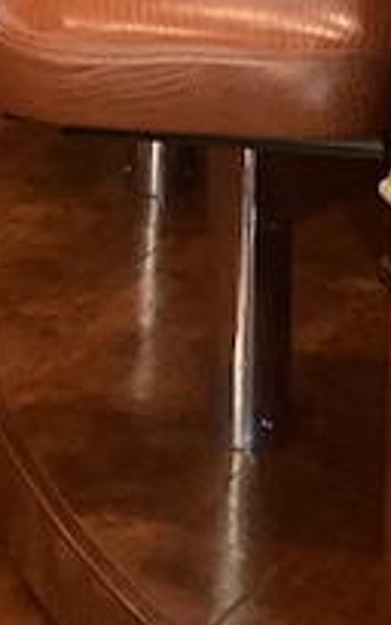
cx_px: 241
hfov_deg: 8.2
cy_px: -466
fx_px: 2730
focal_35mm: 160
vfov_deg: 12.1
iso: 320
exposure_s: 1/60
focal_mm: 3.3
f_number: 2.4
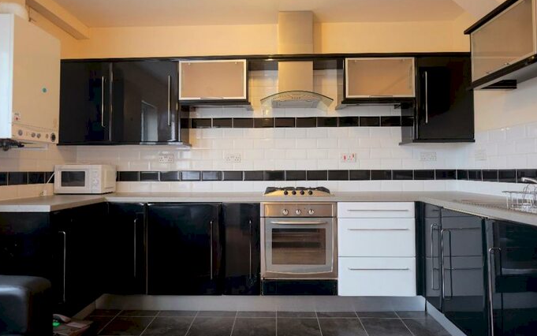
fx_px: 322
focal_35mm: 22
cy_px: 160
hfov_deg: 79.6
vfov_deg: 55.1
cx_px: 265
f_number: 2.8
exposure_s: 1/80
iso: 640
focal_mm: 14
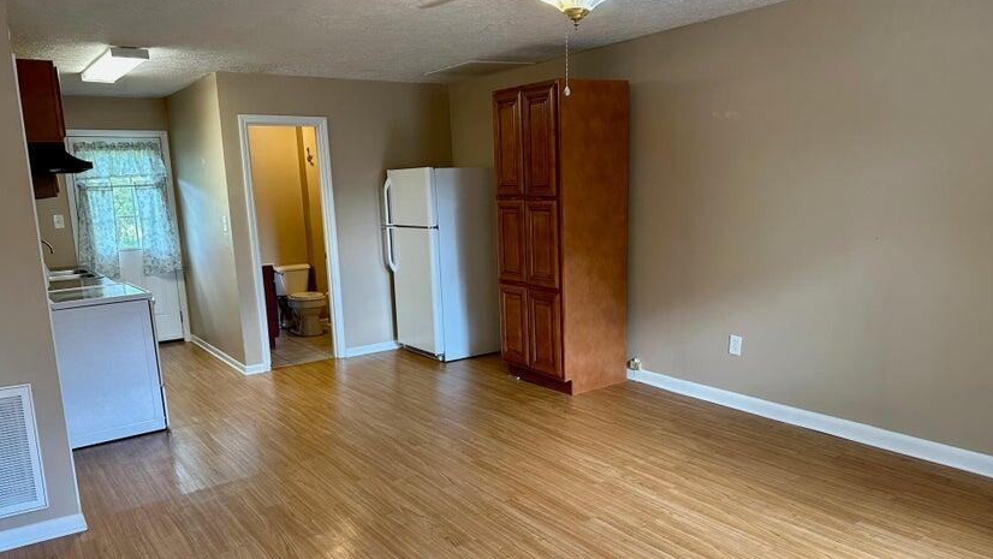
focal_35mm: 27
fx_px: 711
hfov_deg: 69.8
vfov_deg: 42.8
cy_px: 322
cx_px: 491
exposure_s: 1/60
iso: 160
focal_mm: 6.86
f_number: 1.78
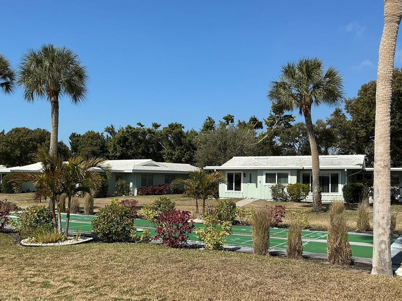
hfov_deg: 48.9
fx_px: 441
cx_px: 188
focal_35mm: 38
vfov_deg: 37.5
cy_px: 184
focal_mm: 3
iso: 25
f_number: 1.8
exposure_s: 1/2667
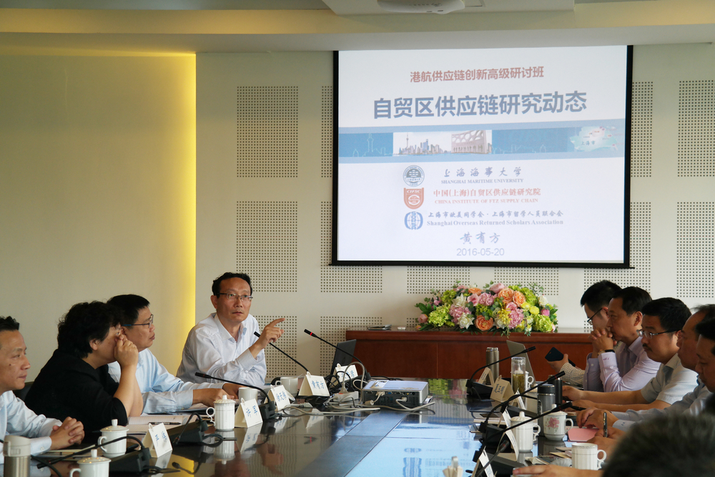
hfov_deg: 27.7
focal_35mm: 73
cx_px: 358
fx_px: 1450
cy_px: 238
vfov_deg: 18.7
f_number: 5.6
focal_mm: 48
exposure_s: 1/80
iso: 400
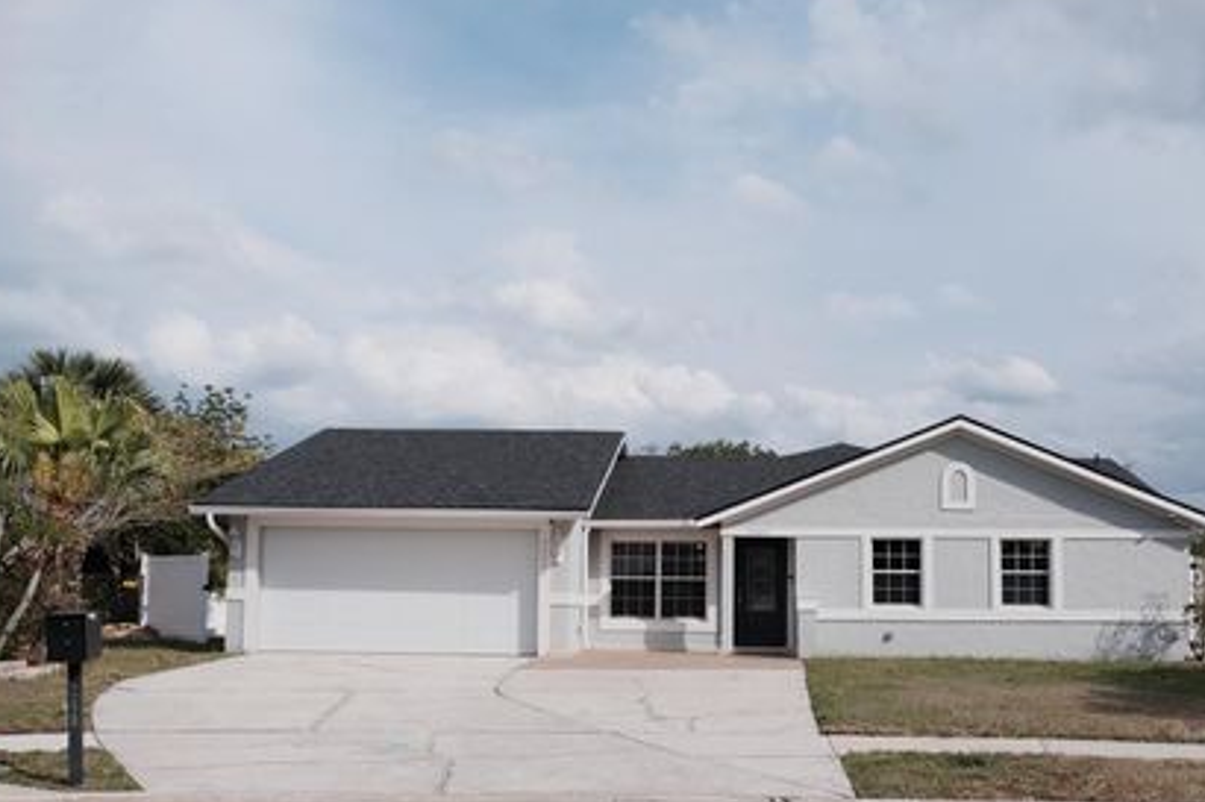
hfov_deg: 49.4
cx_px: 697
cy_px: 457
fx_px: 1305
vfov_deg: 34.1
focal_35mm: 39
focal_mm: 21
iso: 160
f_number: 2.8
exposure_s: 1/4000
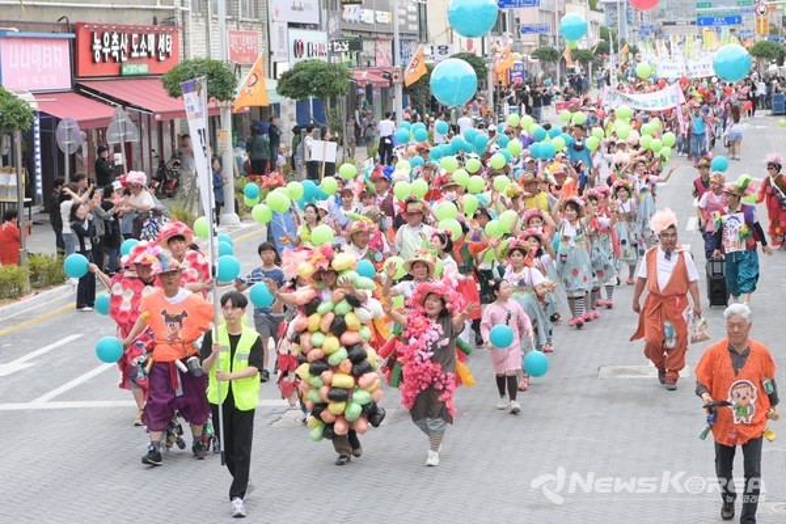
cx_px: 393
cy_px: 262
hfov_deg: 19.5
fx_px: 2292
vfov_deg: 13.0
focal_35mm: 105
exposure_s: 1/400
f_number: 5.6
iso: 2000
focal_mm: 70
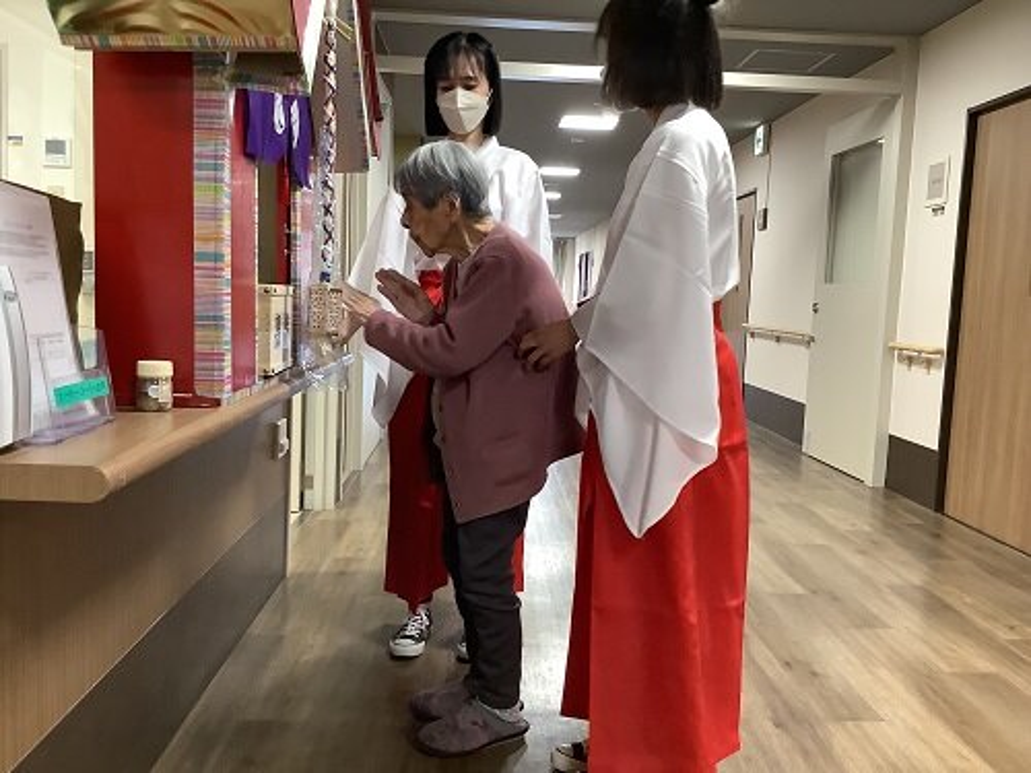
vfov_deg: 45.4
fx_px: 923
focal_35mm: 31
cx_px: 516
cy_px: 386
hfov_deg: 58.4
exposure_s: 1/60
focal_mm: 3.3
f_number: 2.4
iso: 200
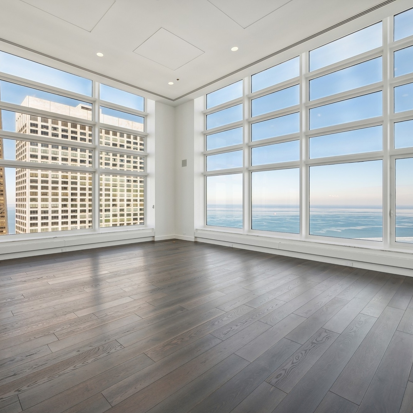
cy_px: 207
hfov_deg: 80.0
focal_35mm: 18
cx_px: 171
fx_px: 243
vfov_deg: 80.7
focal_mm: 14
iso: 400
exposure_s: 1/160
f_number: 8
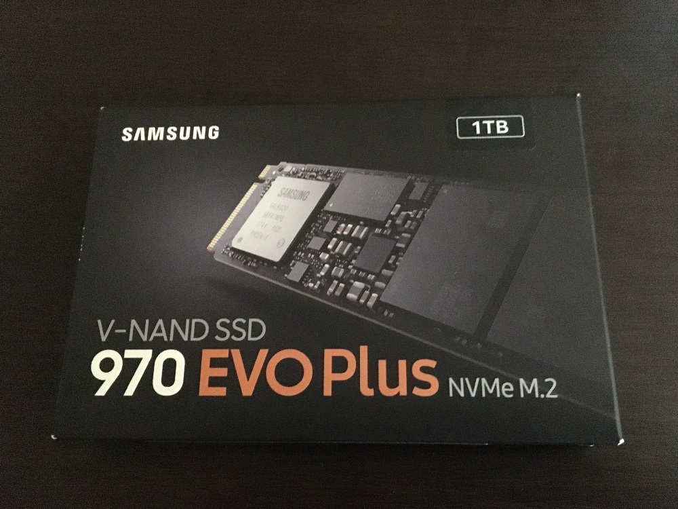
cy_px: 254
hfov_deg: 61.7
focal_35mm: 29
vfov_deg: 48.2
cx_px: 339
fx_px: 568
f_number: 2.2
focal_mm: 4.15
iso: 2000
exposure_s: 1/17
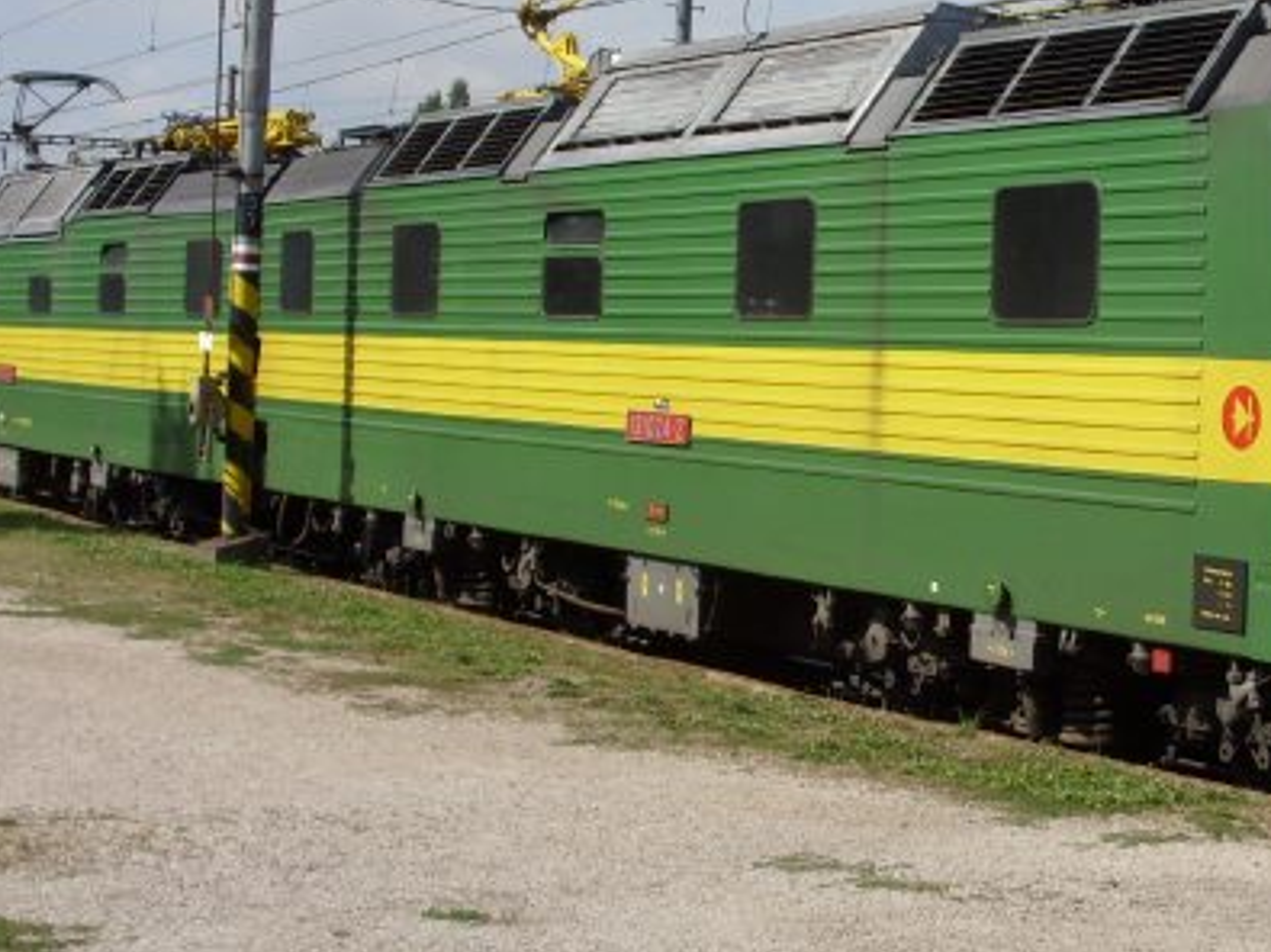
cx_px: 959
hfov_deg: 25.0
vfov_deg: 19.1
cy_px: 328
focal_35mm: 77
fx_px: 2826
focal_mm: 6.3
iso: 50
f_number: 4.9
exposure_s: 1/478
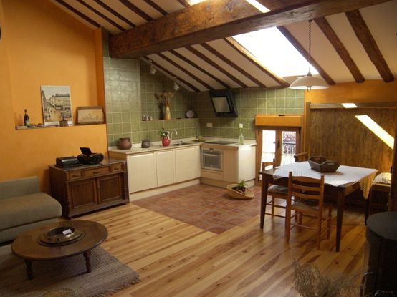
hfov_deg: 67.3
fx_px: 298
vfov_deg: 53.0
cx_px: 191
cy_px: 158
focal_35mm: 26
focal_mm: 5
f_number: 2.8
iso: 400
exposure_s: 1/125
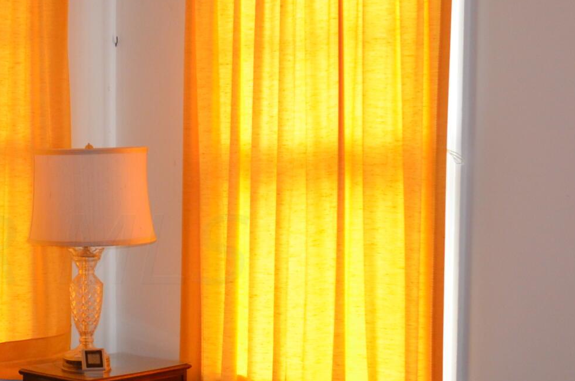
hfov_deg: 23.9
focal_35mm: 83
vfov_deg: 16.3
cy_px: 249
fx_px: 1323
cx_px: 72
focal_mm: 18
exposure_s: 1/60
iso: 720
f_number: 3.5
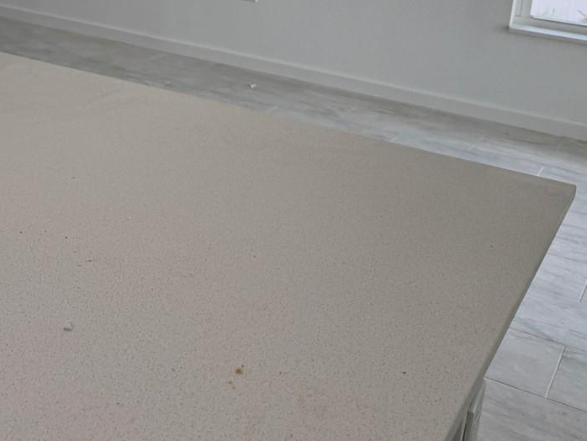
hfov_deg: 33.9
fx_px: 933
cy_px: 21
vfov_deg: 25.5
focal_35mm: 55
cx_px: 119
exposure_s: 1/464
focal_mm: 6.76
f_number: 1.78
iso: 100
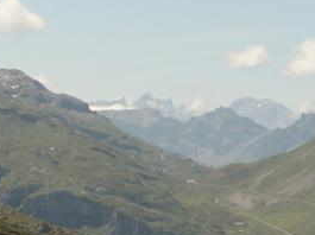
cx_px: 210
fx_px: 1890
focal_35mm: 208
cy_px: 203
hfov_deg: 9.5
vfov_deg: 7.1
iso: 50
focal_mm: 14.45
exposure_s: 1/250
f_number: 7.1
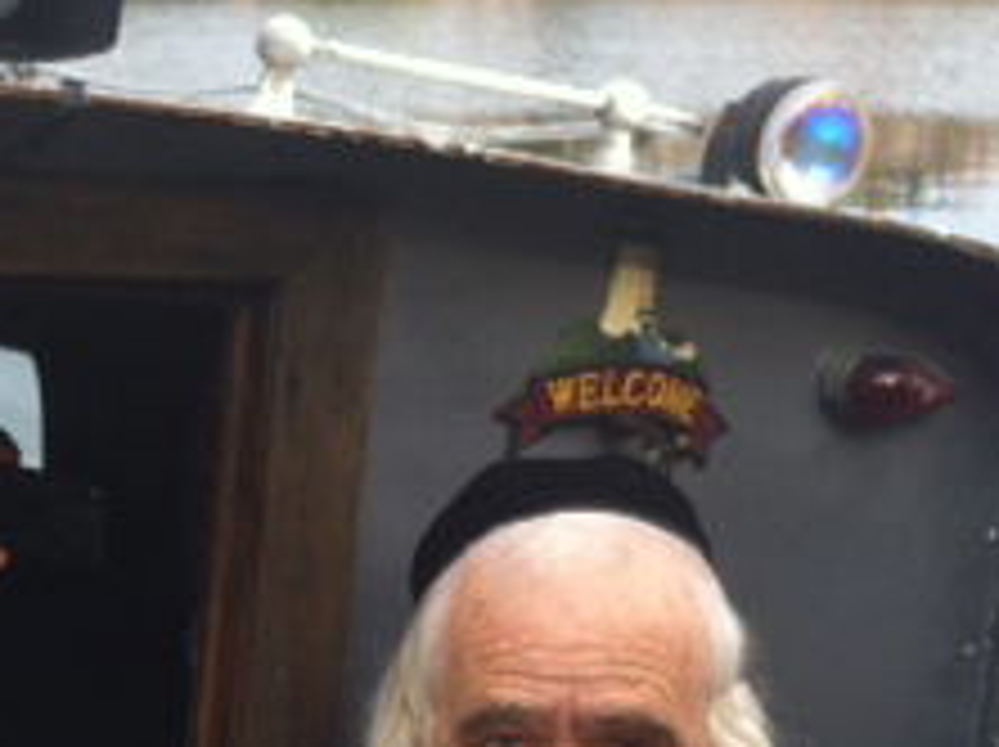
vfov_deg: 14.4
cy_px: 734
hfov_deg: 18.8
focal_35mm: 101
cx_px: -54
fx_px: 2912
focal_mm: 3.85
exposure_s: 1/318
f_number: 2.8
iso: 80
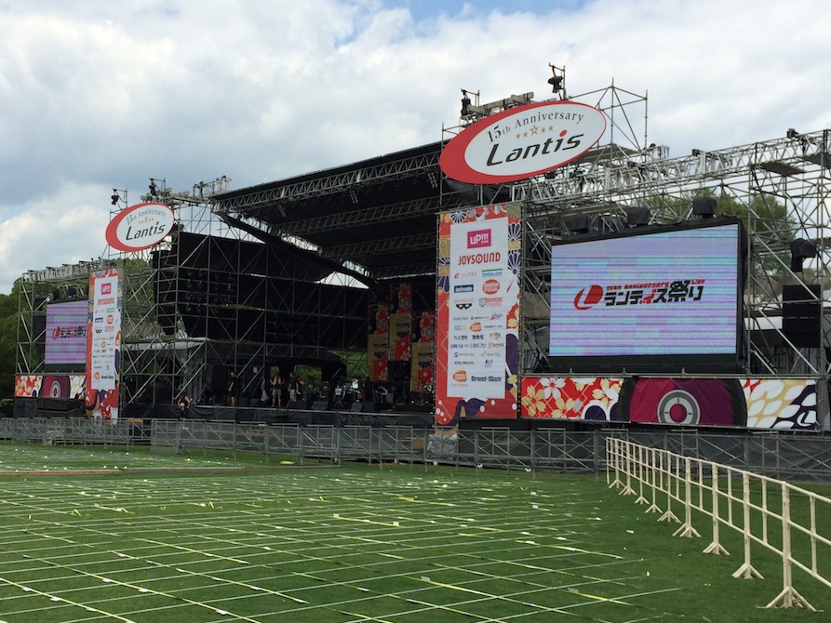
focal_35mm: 43
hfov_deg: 43.7
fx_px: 1032
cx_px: 359
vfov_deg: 33.6
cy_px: 339
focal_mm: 4.12
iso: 40
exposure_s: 1/2415
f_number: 2.2
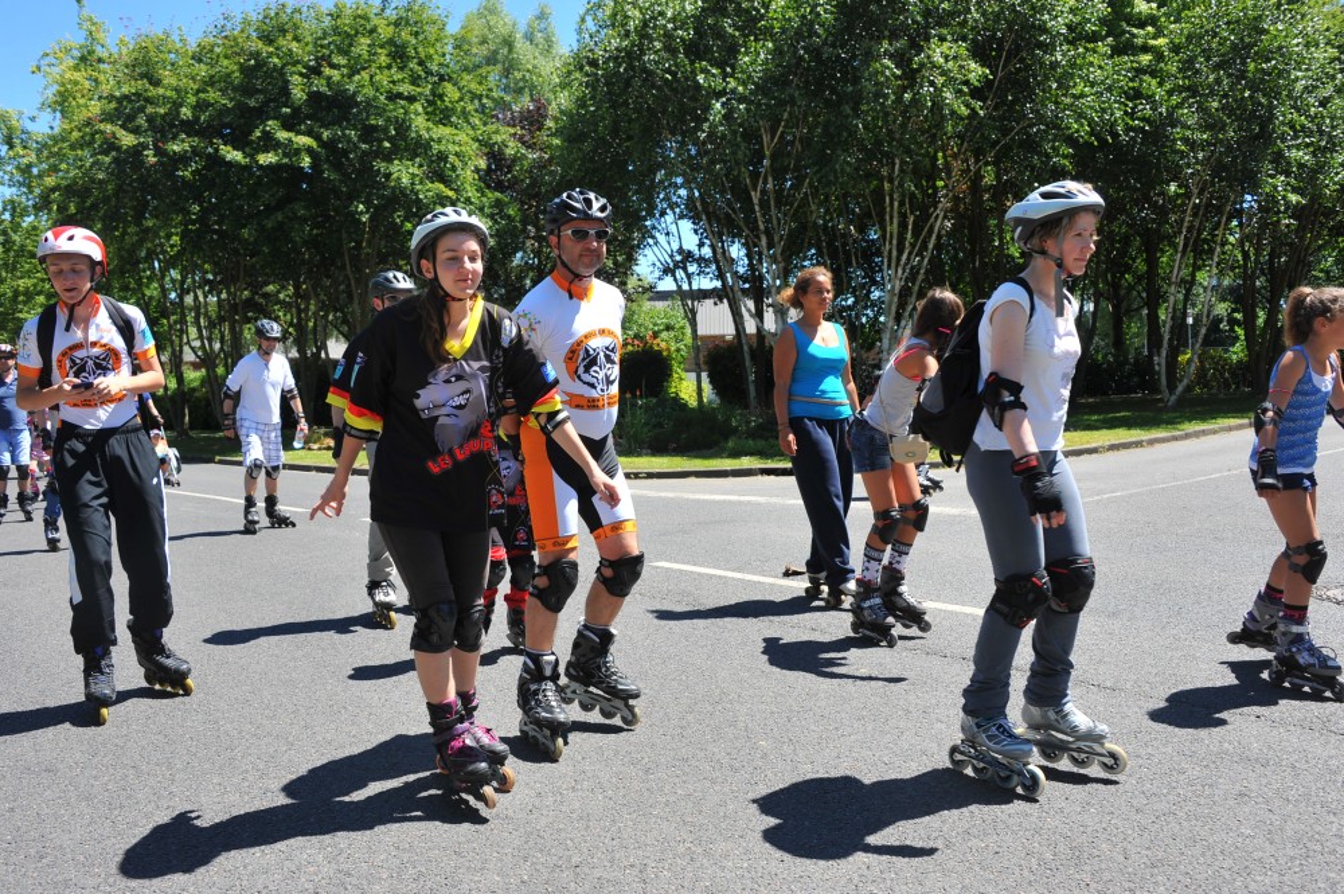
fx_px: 1194
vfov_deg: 41.0
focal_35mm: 32
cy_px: 447
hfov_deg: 58.8
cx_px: 672
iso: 400
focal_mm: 32
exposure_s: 1/400
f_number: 10
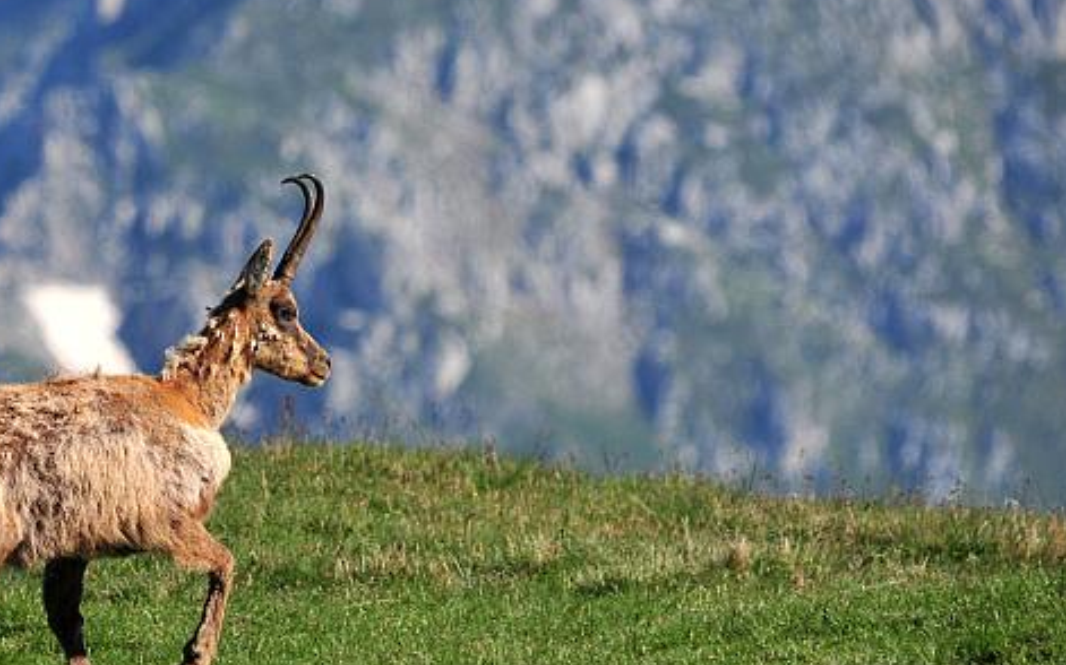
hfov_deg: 2.0
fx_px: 29826
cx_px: 68
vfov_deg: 1.3
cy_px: 317
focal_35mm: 1027
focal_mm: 500
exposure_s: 1/640
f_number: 13
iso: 400
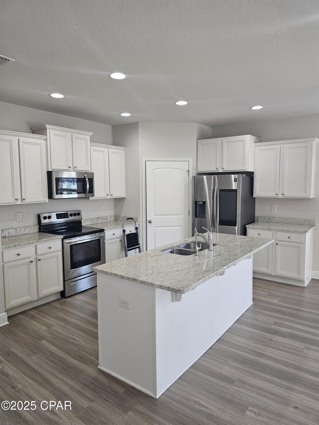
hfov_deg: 58.9
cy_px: 212
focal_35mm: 23
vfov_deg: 73.9
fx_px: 283
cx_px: 160
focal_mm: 6.3
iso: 160
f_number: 1.7
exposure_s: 1/120
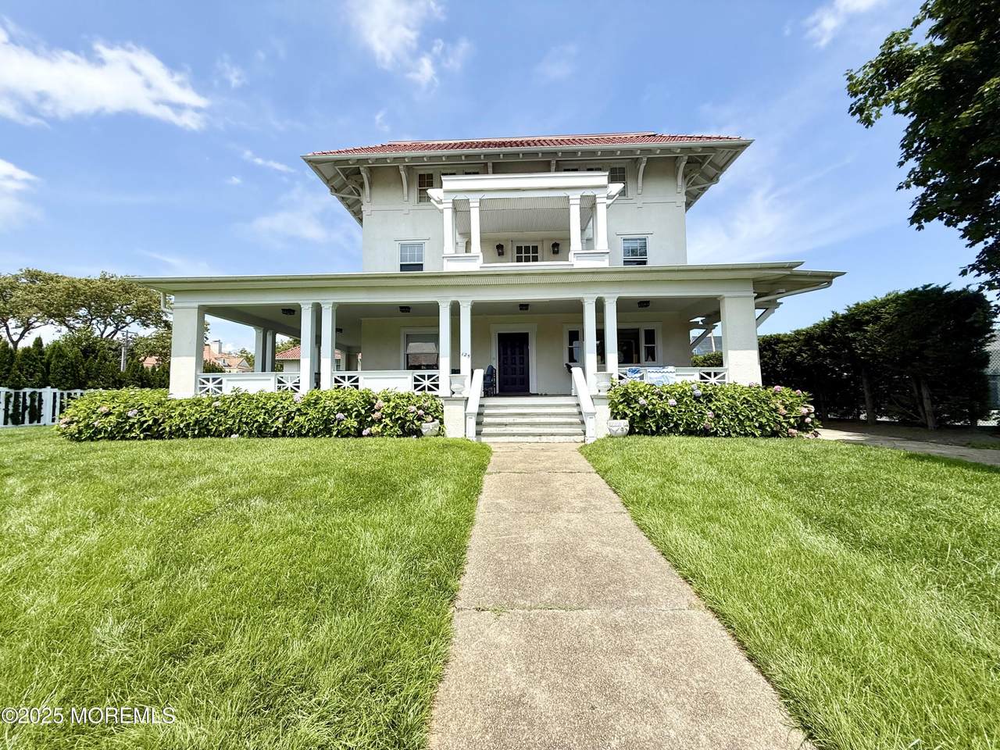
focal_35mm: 14
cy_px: 375
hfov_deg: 102.1
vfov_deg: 85.7
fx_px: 404
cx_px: 500
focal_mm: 2.22
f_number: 2.2
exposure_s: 1/2165
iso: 50
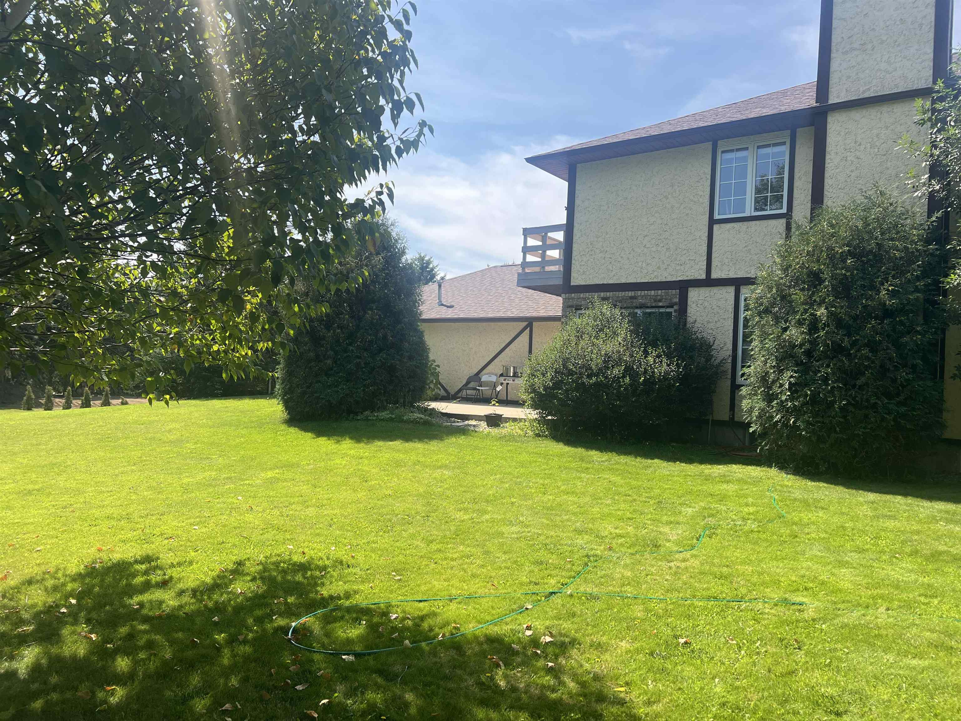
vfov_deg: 53.1
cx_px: 480
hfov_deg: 67.3
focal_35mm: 26
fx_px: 722
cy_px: 360
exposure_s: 1/2165
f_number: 1.5
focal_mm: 5.7
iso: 50
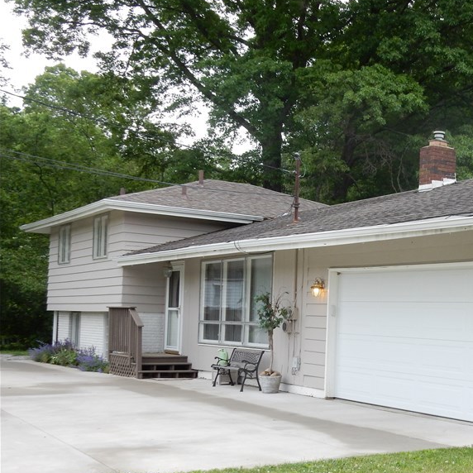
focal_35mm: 57
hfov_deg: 28.9
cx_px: 423
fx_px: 881
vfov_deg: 29.9
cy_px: 292
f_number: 4
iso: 180
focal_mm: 6.4
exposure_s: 1/200
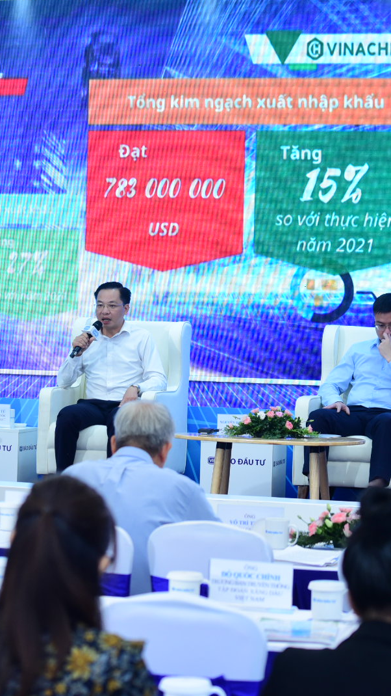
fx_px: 2046
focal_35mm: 111
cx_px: 107
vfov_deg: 19.3
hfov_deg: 10.9
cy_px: 347
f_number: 4
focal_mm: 70
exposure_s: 1/200
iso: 1600
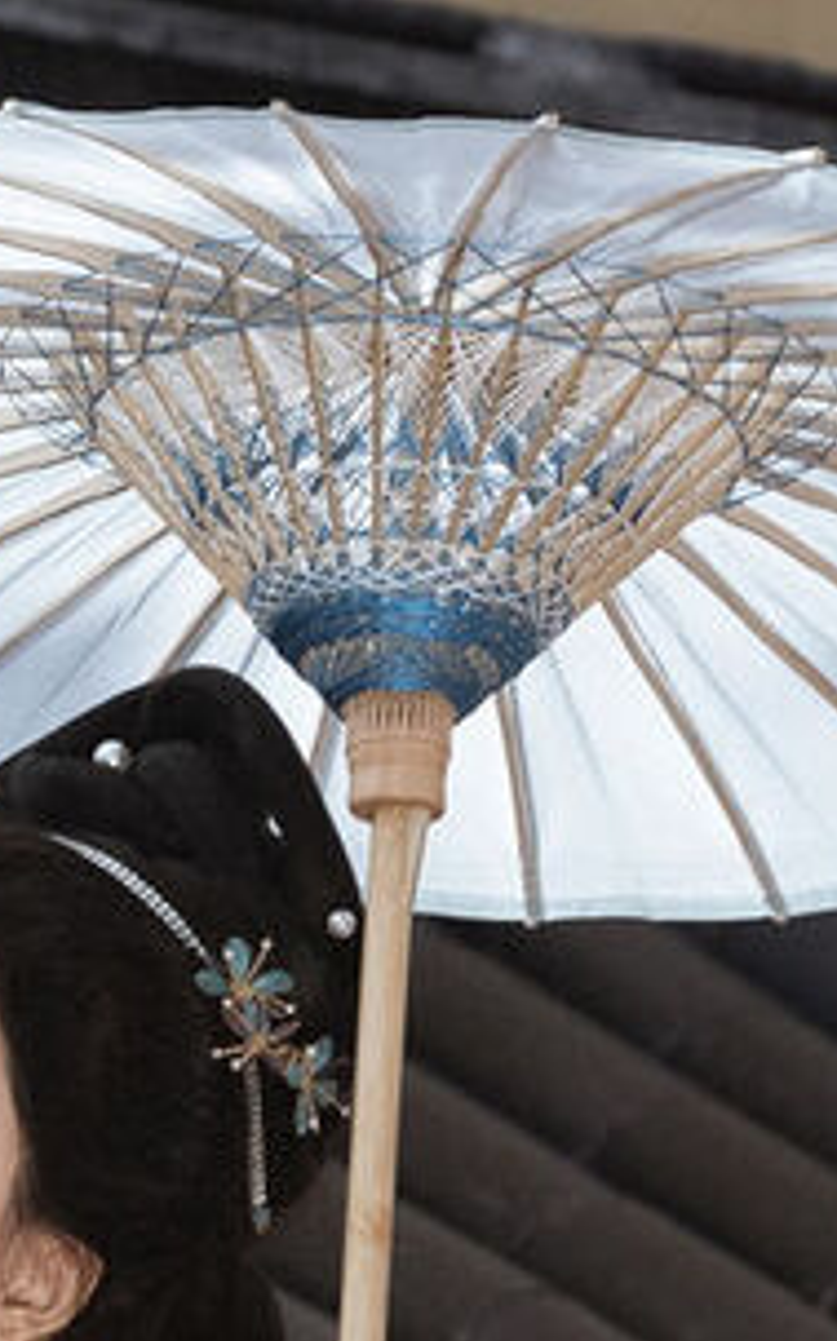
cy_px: 507
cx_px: -647
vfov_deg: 3.2
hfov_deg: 2.0
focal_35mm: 662
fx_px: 24196
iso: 100
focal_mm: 125
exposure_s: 1/200
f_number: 7.1
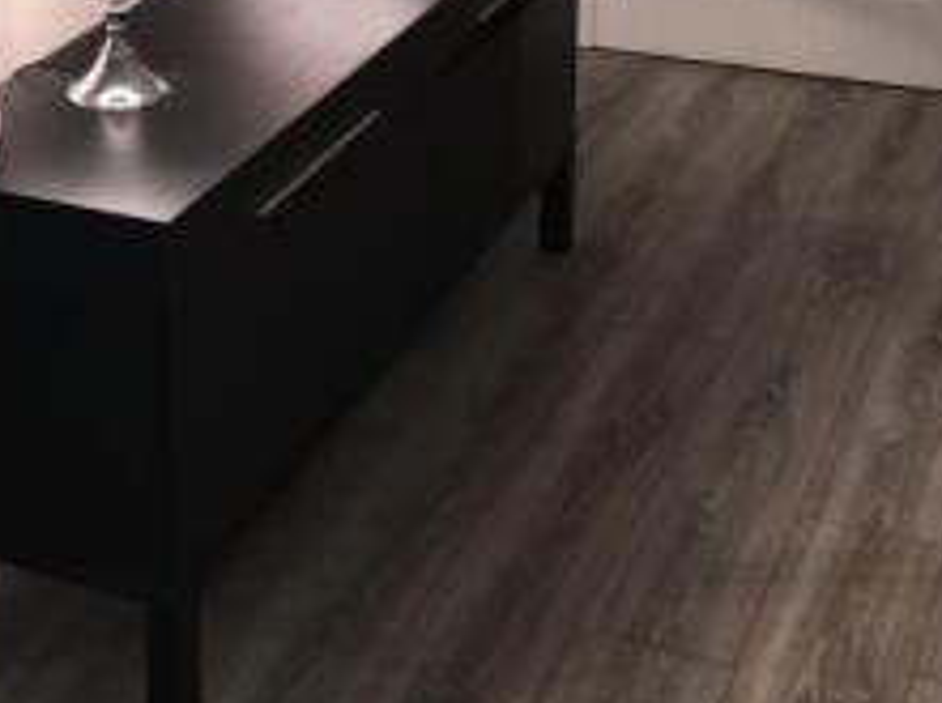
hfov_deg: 25.6
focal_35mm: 74
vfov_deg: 19.2
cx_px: 100
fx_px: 2010
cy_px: -15
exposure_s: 1/33
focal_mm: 3.99
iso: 20
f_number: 1.8
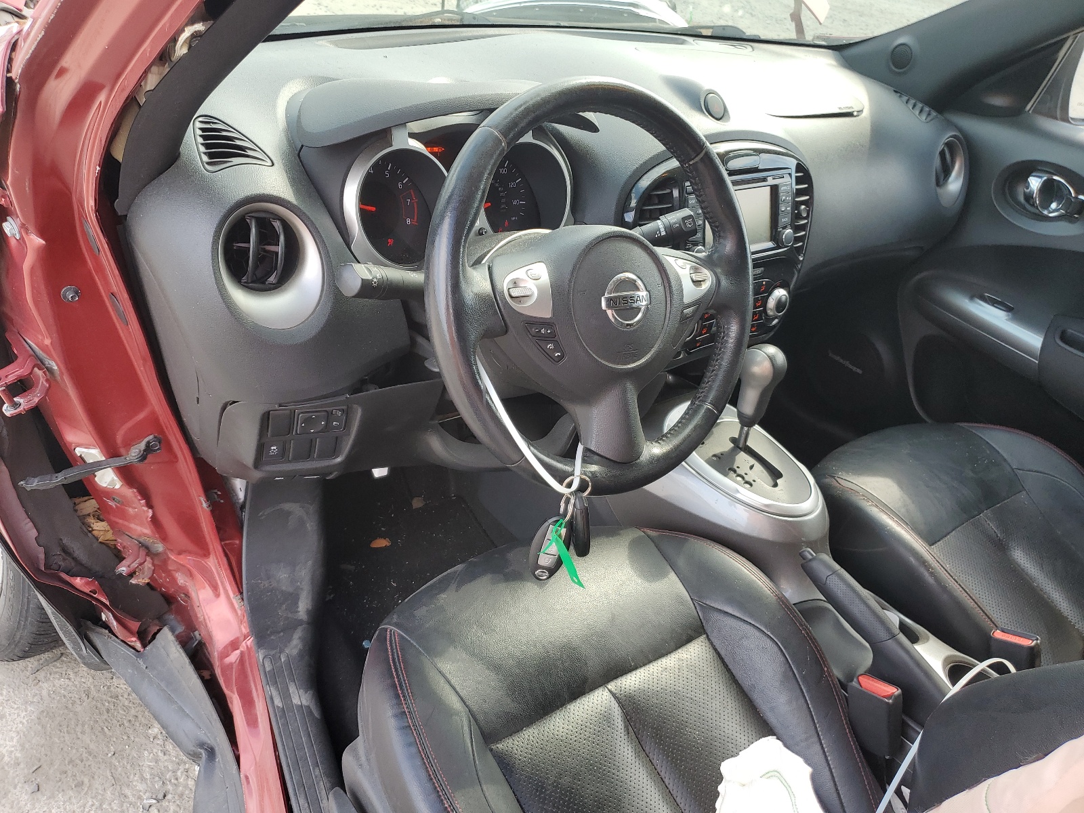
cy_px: 406
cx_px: 542
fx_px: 814
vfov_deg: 53.1
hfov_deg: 67.3
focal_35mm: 26
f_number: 1.5
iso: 50
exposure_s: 1/278
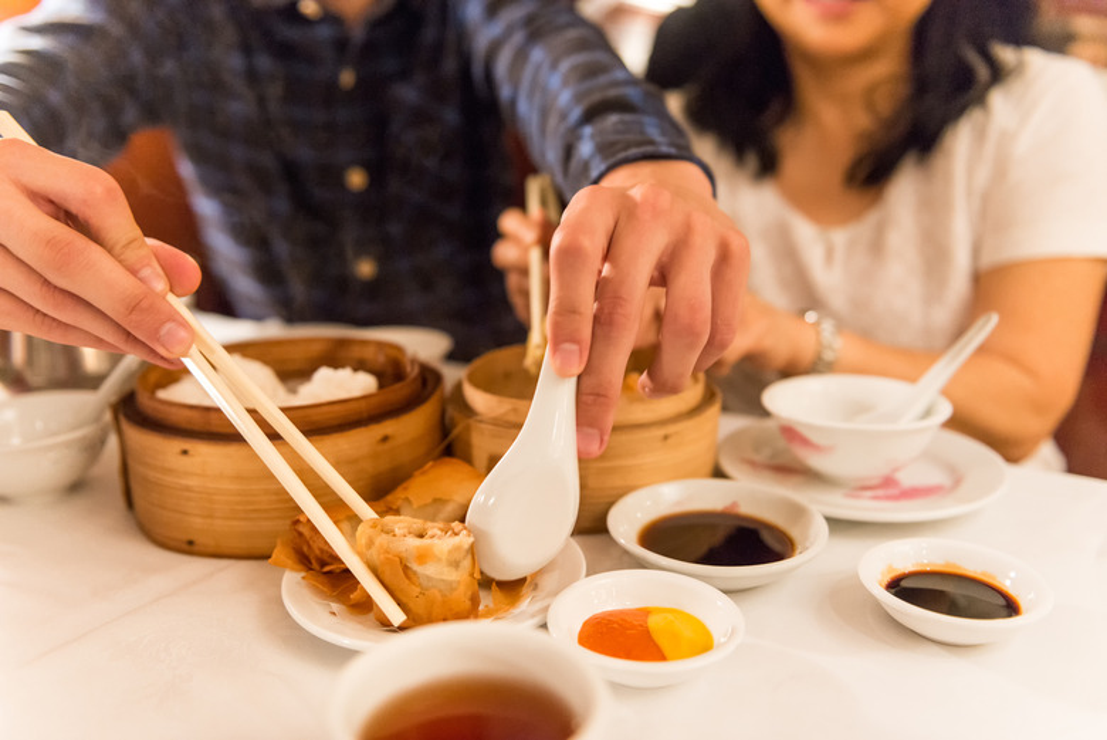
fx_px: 985
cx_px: 554
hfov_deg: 58.7
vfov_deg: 41.2
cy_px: 370
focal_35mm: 32
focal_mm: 32
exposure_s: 1/125
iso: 2500
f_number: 2.8
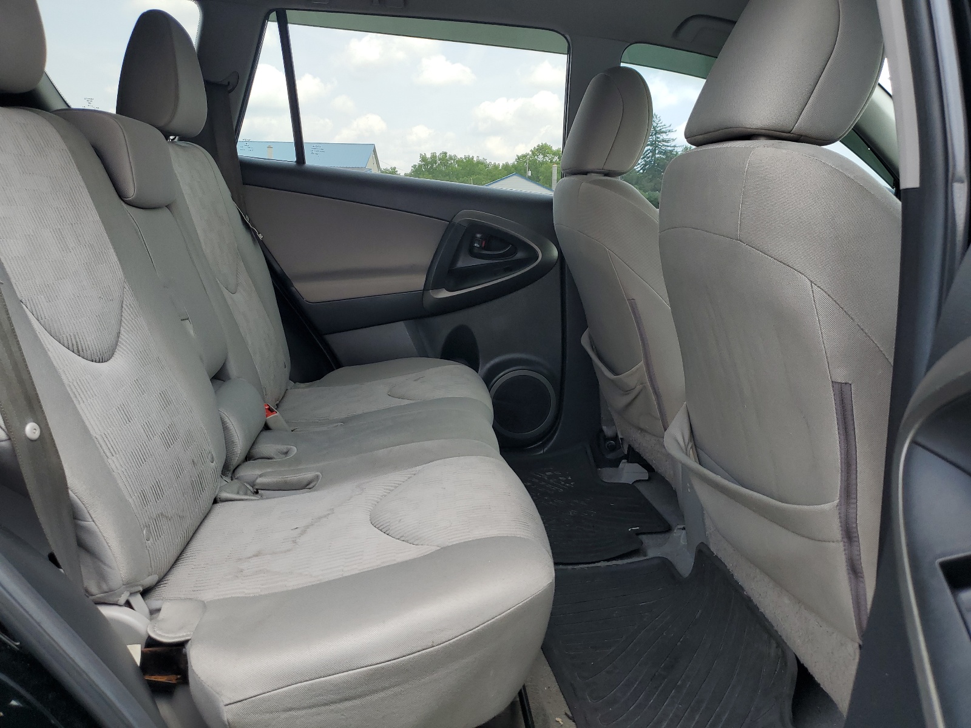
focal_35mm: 26
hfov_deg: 67.3
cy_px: 364
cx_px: 486
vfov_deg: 53.1
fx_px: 729
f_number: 1.5
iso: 50
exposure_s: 1/500
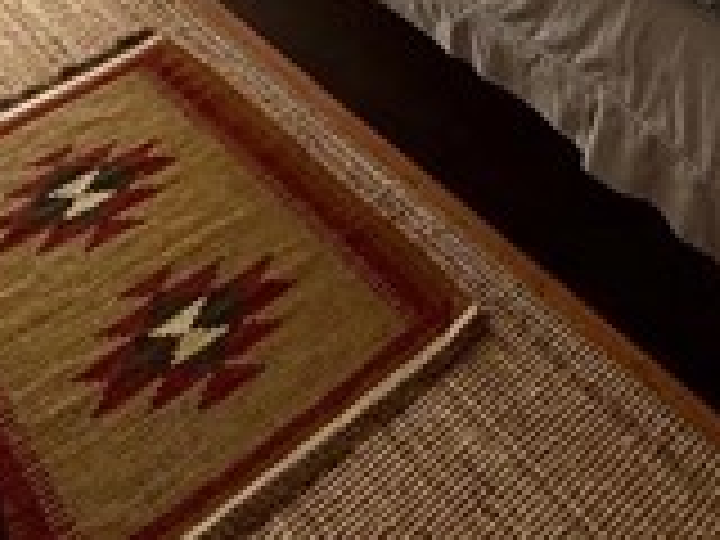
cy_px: -405
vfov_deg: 19.9
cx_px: 657
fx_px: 1165
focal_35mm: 56
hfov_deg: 32.5
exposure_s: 1/398
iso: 64
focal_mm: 2.22
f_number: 2.2
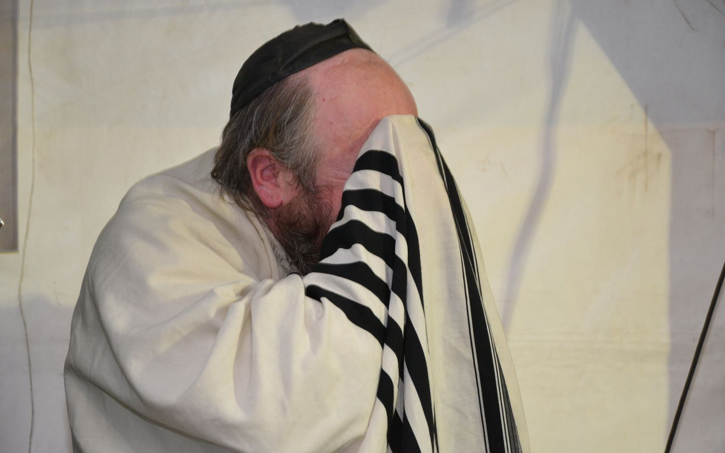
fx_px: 2579
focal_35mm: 131
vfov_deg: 10.0
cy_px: 222
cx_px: 364
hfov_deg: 16.0
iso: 1400
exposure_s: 1/60
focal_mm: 85
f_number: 5.6
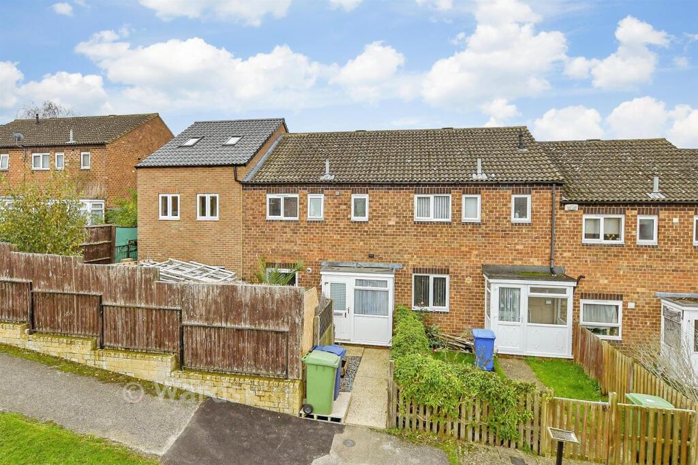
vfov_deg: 77.3
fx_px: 291
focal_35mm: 15
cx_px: 349
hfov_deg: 100.4
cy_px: 232
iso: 160
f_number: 5.6
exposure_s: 1/125
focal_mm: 10
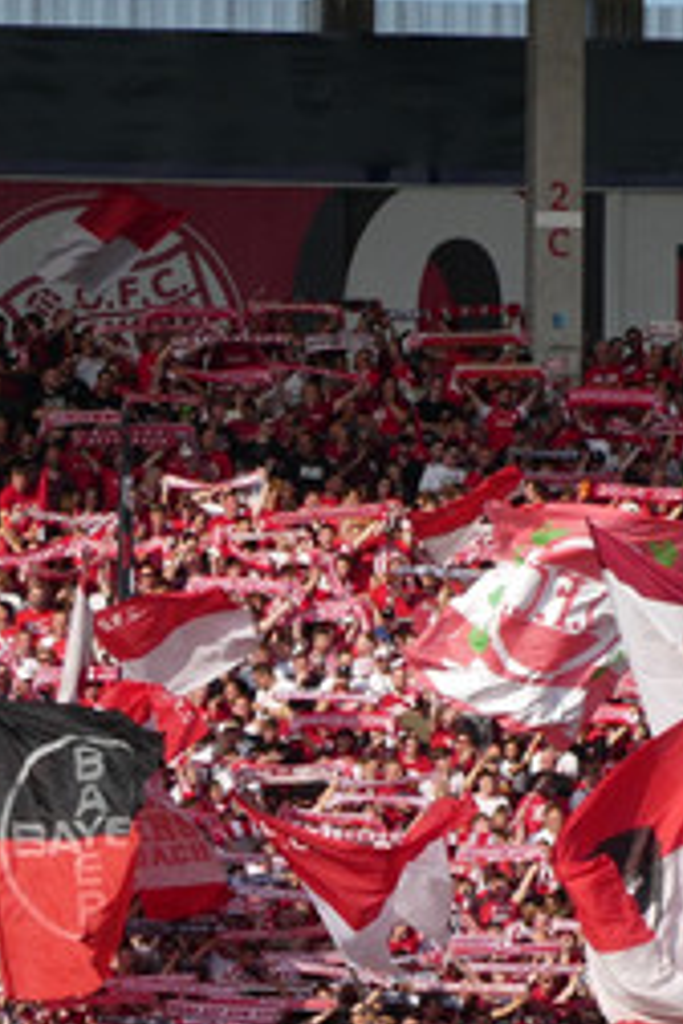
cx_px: 325
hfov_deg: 4.2
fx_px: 9334
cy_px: 829
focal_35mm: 328
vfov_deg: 6.3
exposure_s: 1/400
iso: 80
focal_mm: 22.3
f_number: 5.2
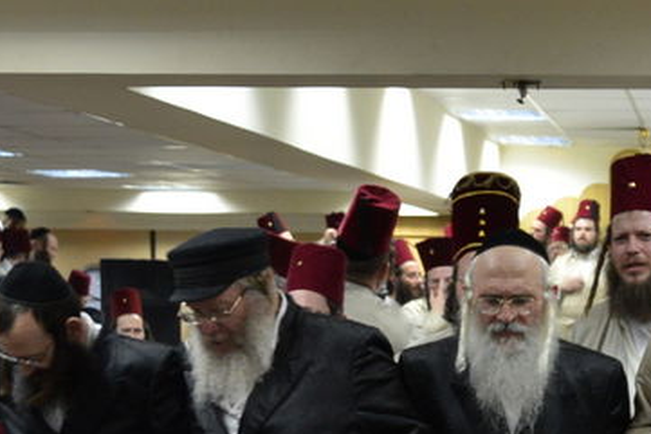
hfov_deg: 21.6
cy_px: 592
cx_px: 527
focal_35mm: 93
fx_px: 1682
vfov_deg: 14.0
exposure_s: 1/100
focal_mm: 24
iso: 1600
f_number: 3.5
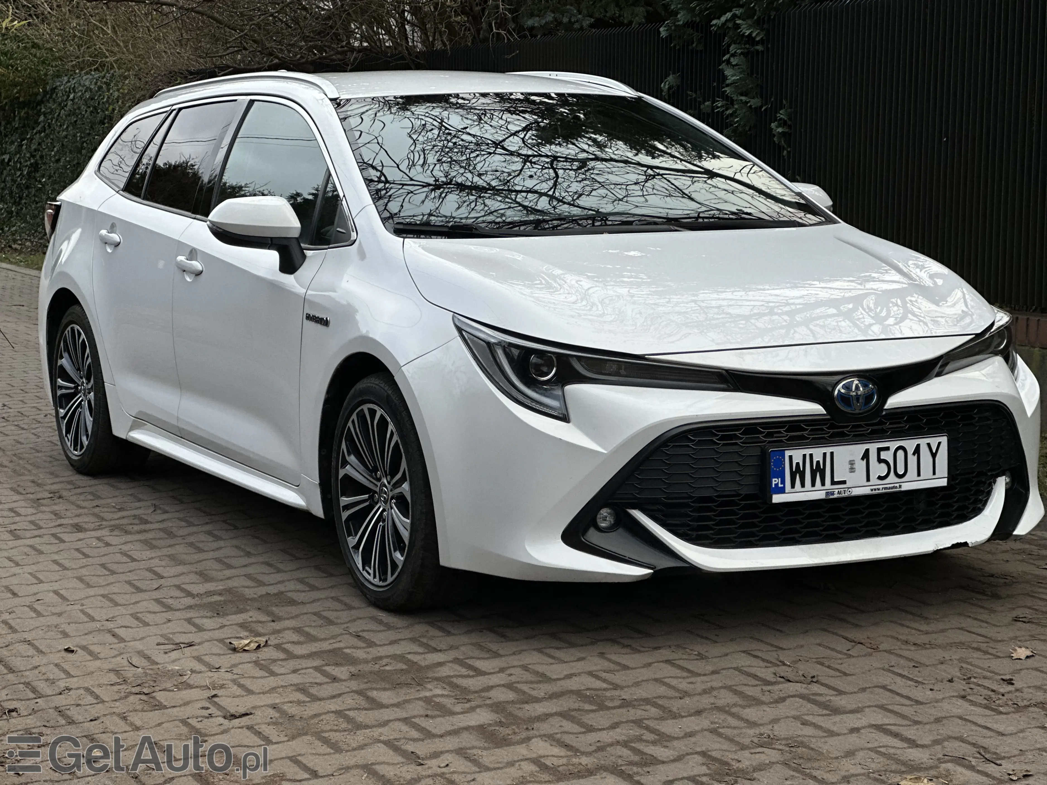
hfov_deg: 25.3
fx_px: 2329
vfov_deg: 19.1
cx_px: 524
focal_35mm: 77
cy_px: 392
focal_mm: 9
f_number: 2.8
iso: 50
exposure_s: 1/121
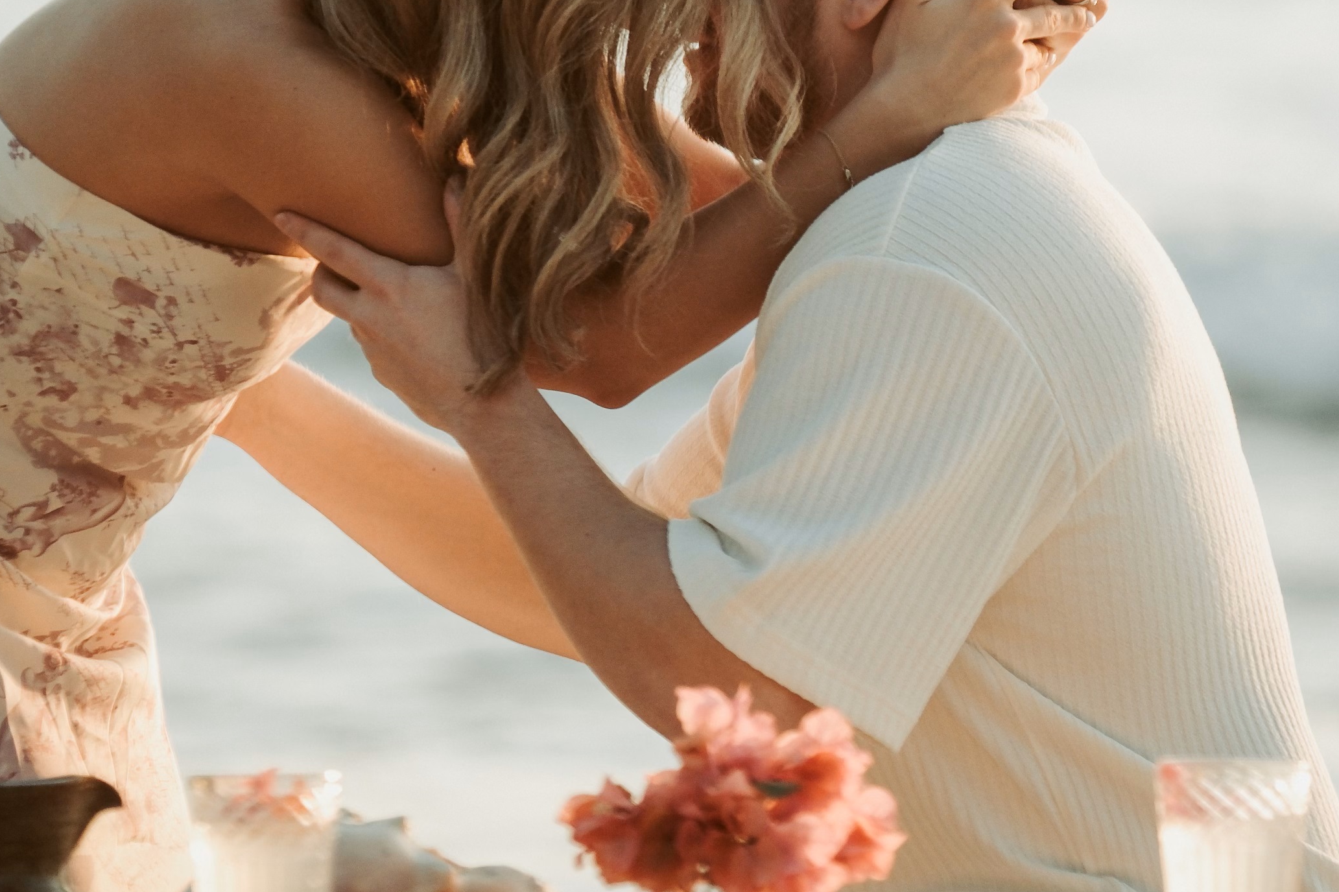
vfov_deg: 3.5
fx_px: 14614
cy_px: 176
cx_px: 624
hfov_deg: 5.2
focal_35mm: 393
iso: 500
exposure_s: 1/640
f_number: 2.8
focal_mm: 140
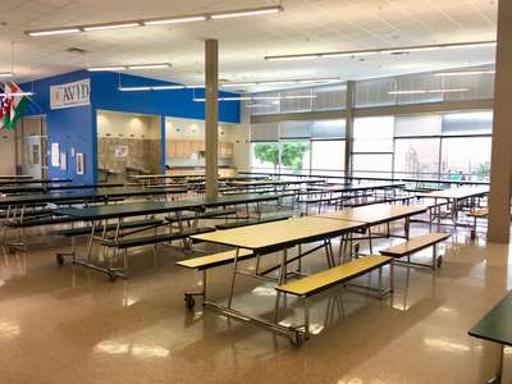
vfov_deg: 48.2
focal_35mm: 29
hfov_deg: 61.7
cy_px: 192
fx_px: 429
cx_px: 256
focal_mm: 4.15
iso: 40
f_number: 2.2
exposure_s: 1/30
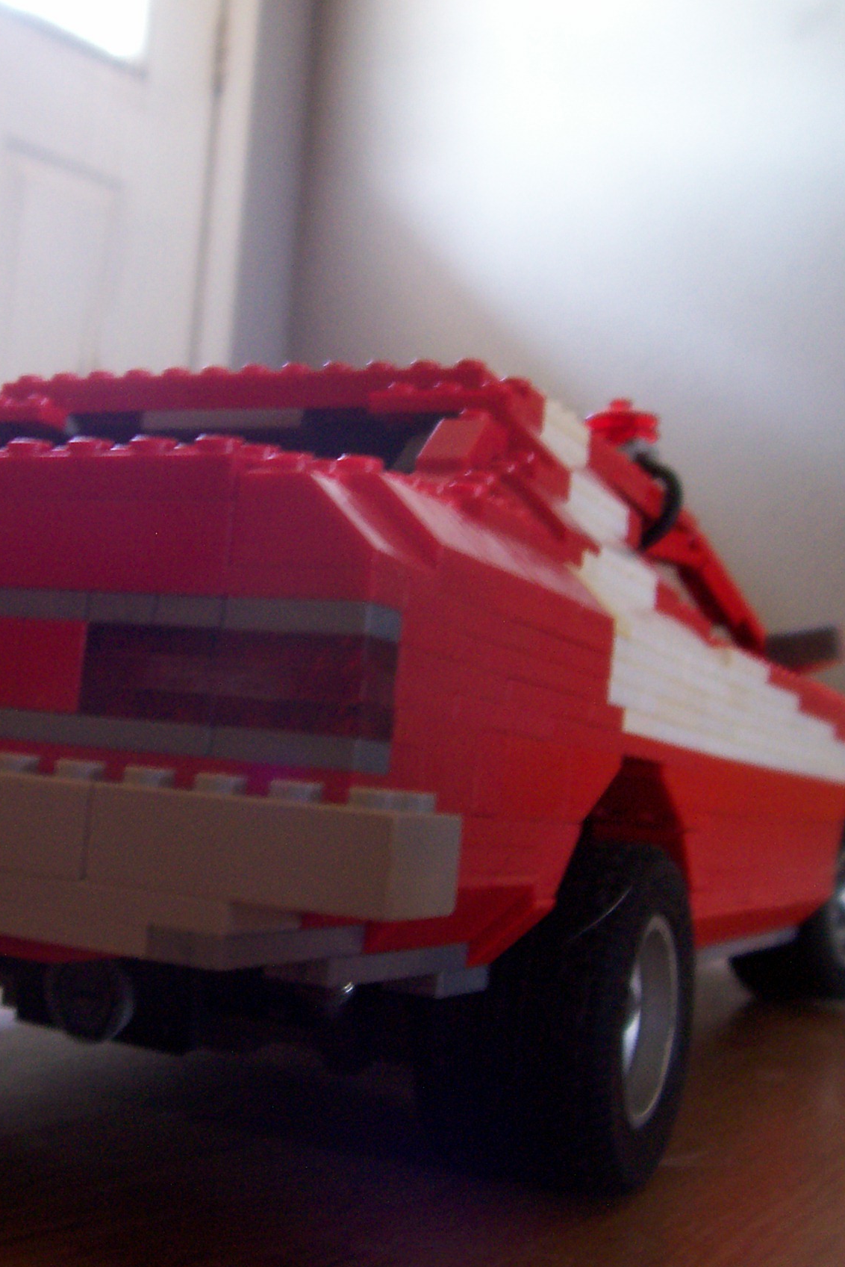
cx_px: 243
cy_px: 644
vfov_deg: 41.1
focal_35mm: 48
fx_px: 1689
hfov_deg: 27.8
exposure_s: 1/8
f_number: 2.7
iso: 160
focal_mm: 5.6
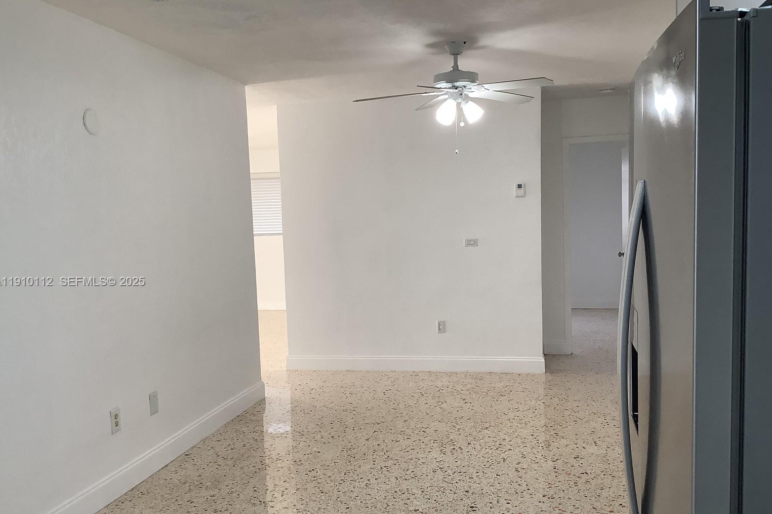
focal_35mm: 33
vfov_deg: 39.9
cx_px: 386
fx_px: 708
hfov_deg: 57.2
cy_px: 282
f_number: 2.4
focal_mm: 3.3
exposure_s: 1/120
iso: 80
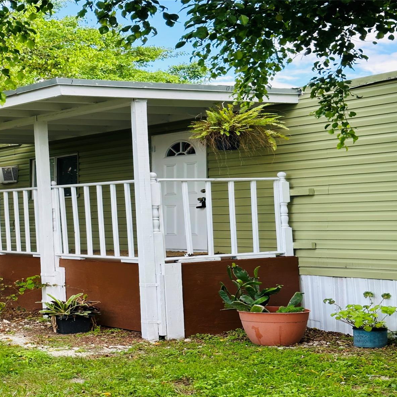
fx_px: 740
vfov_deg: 30.0
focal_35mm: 57
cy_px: 199
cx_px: 161
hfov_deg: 30.0
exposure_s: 1/496
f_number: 1.78
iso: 64
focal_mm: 6.86
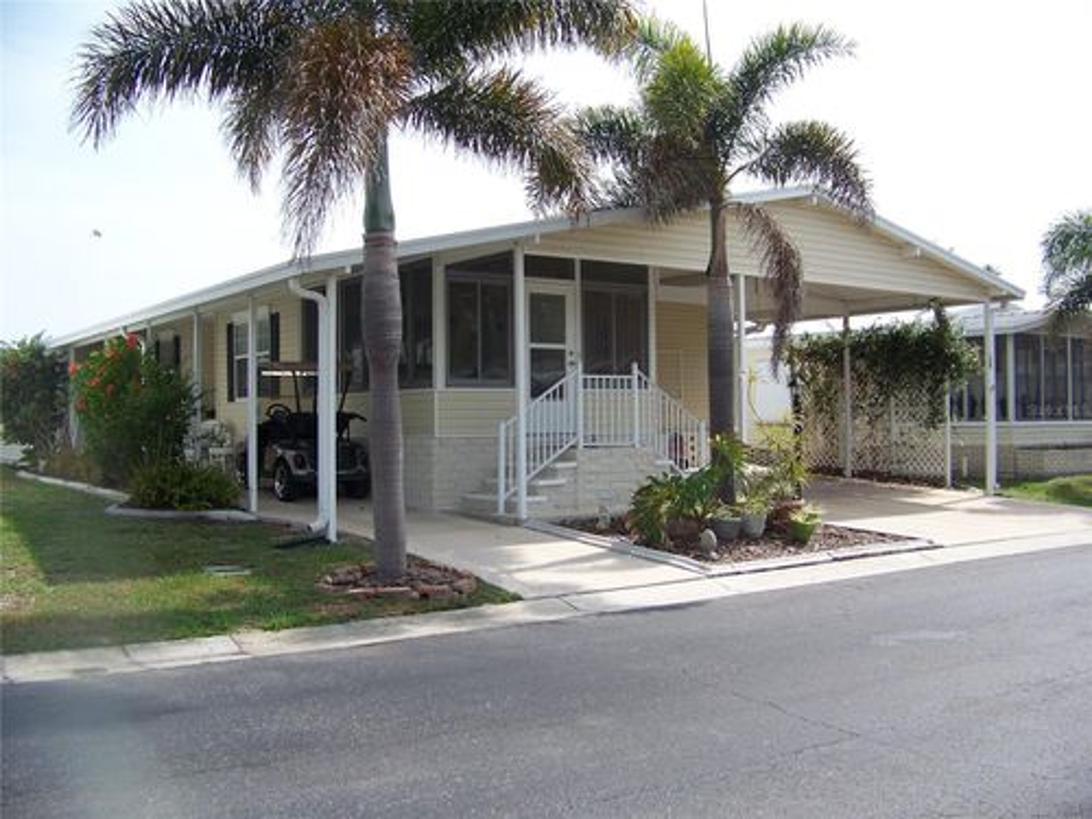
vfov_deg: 39.7
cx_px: 546
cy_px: 410
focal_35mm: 36
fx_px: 1136
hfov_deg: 51.4
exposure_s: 1/640
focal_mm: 5.85
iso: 64
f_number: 2.8
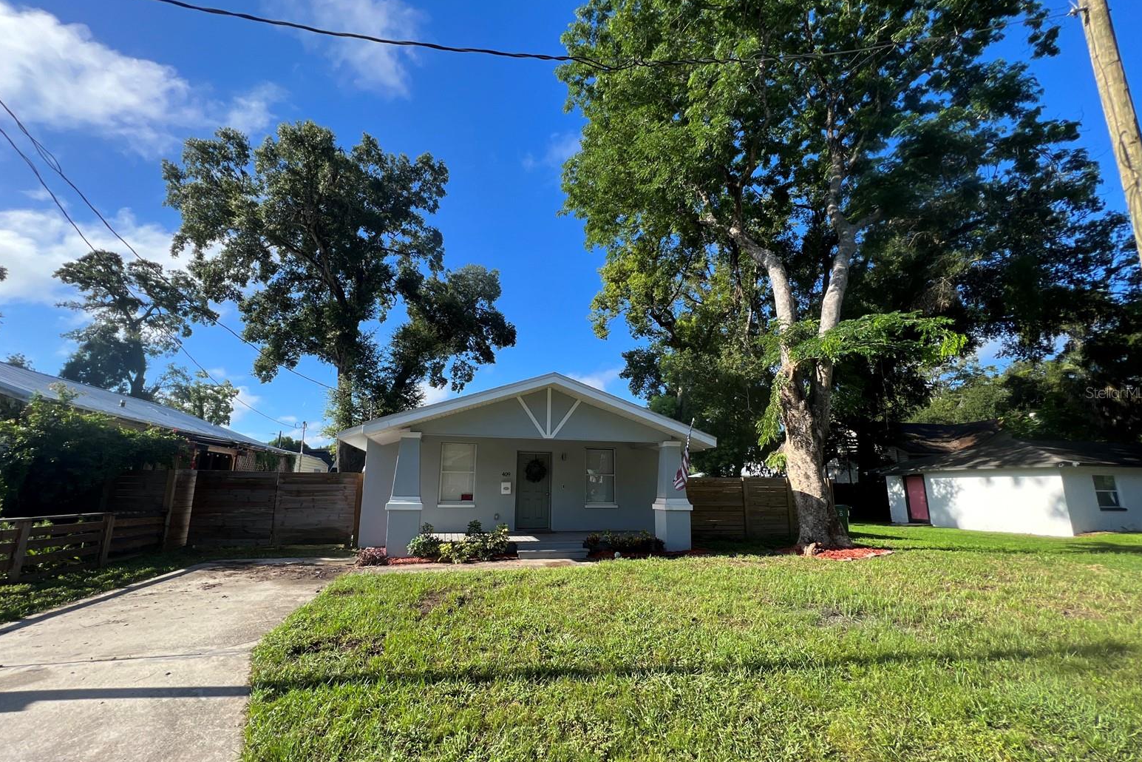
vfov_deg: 81.2
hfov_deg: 104.2
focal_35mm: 14
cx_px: 564
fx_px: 444
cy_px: 392
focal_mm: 1.57
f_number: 1.8
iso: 32
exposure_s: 1/622
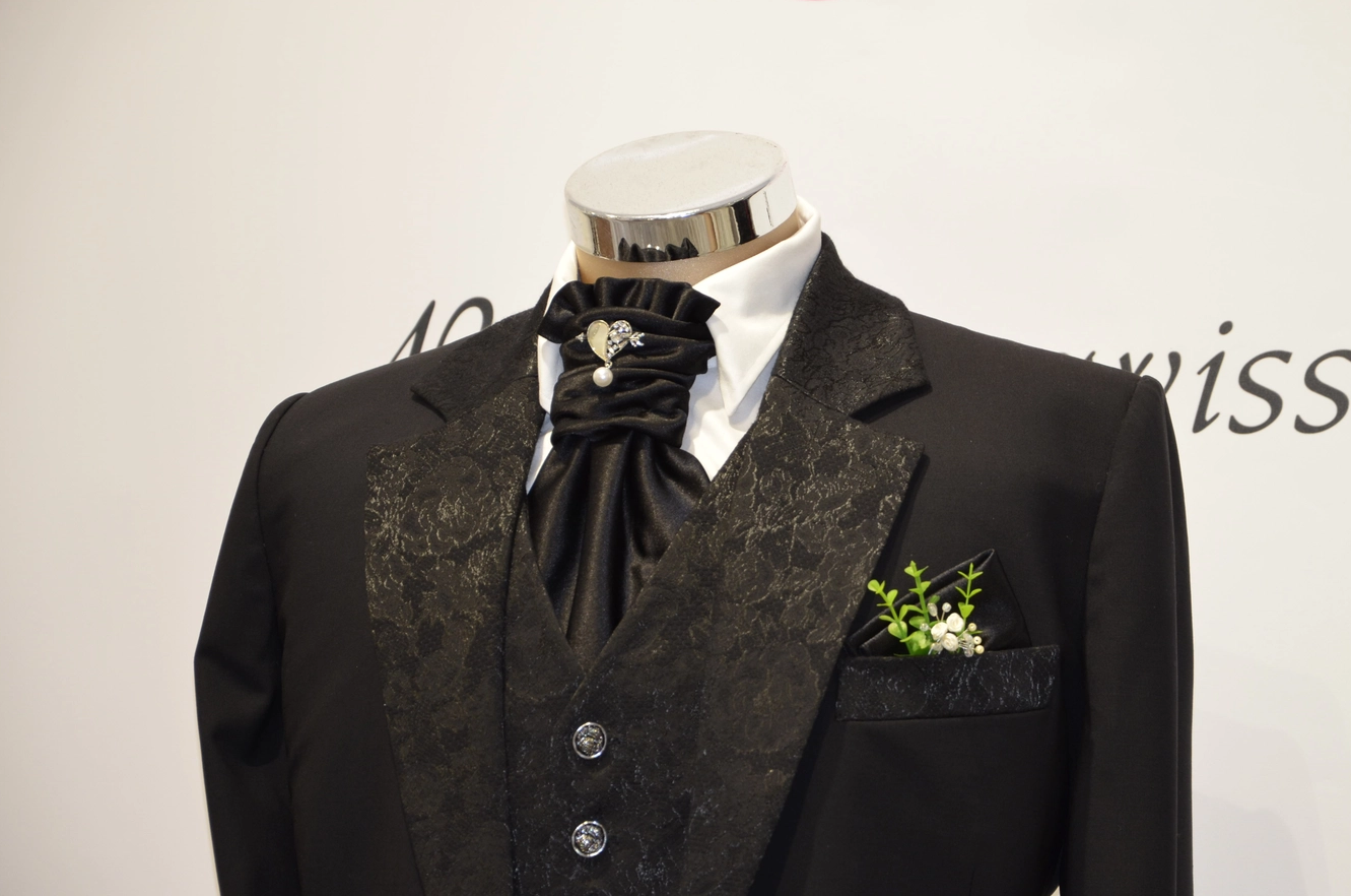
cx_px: 754
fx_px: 6651
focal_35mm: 178
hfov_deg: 11.6
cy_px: 458
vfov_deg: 7.7
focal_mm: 105
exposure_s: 1/60
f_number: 5.6
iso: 450
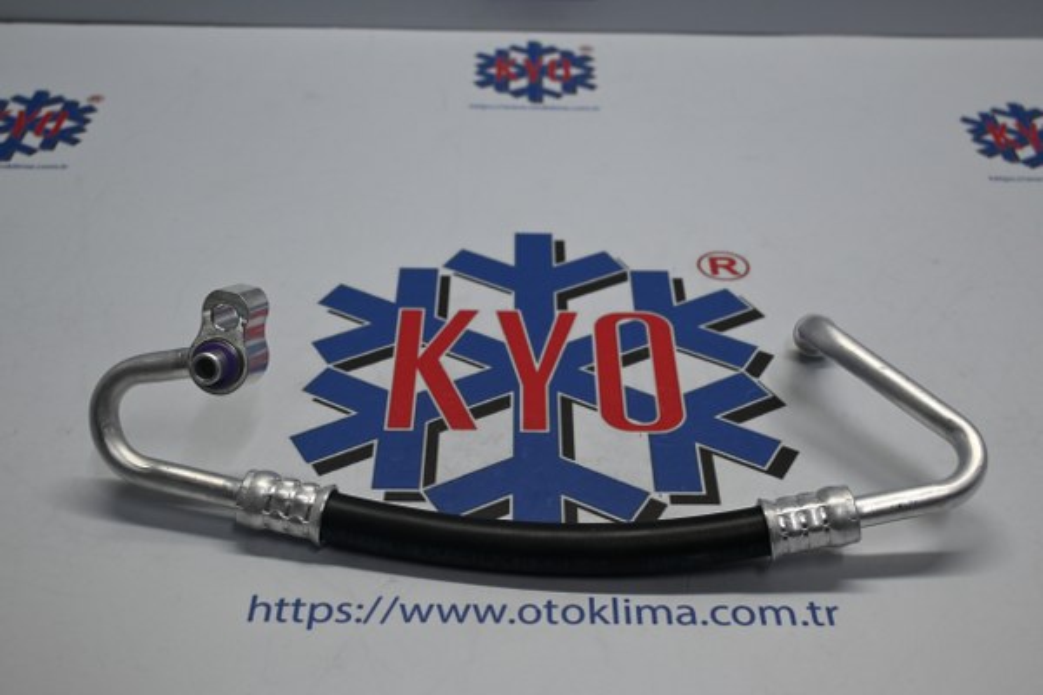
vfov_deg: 30.8
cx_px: 522
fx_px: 1260
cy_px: 348
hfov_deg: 45.0
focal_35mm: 44
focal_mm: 29
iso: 450
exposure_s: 1/125
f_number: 4.8
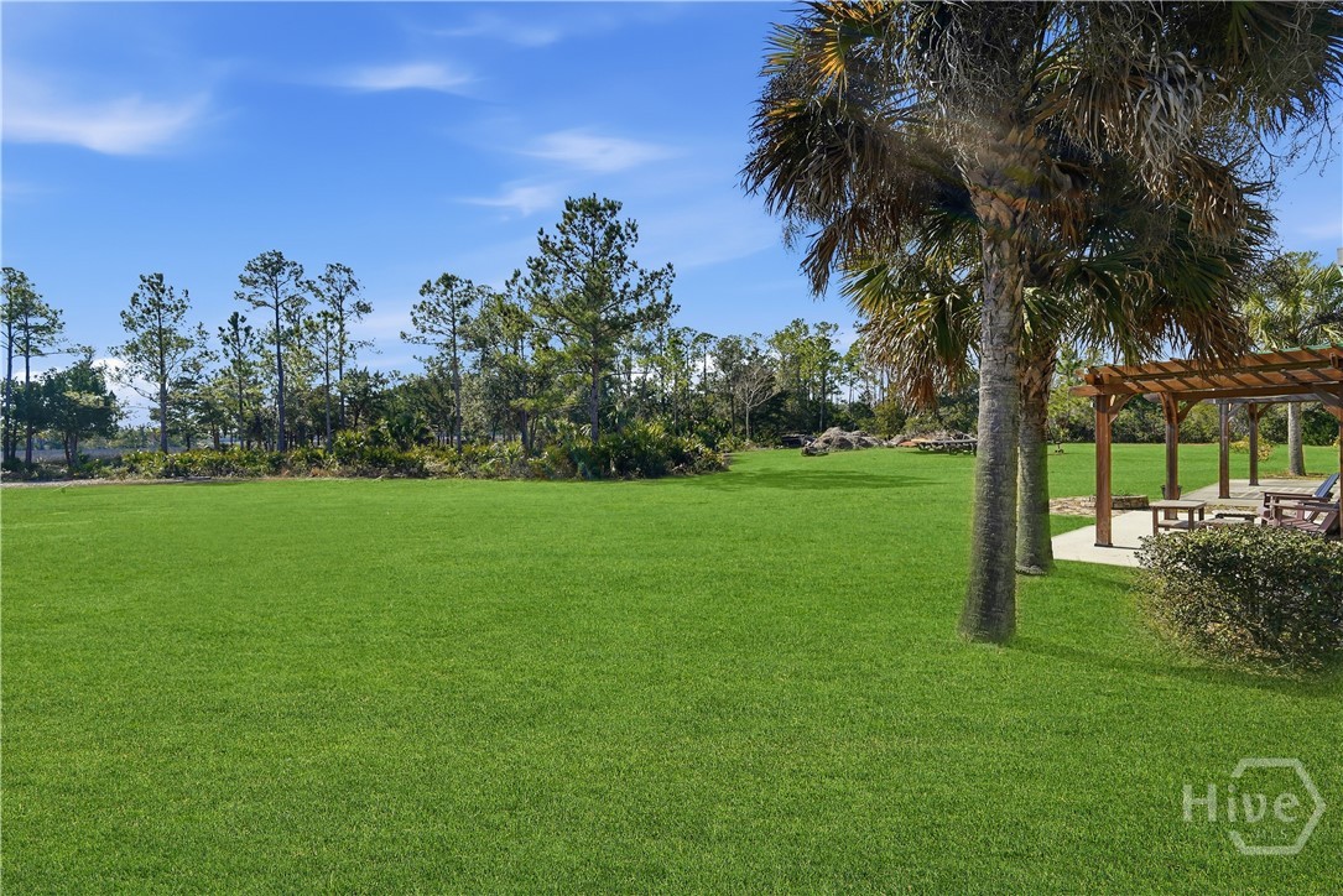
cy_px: 448
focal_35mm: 16
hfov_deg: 96.7
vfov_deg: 73.8
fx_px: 597
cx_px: 672
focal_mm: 16
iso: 320
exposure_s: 1/2500
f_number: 9
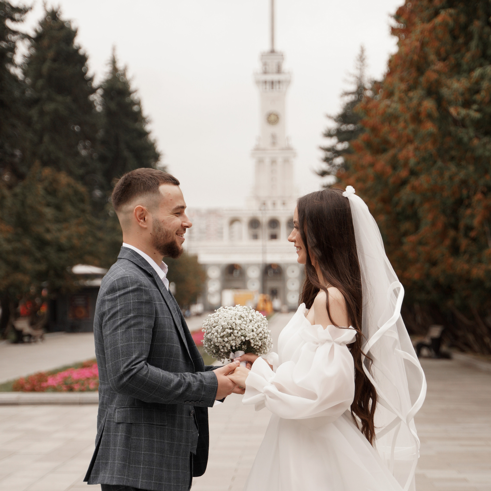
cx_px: 262
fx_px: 1508
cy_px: 358
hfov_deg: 18.5
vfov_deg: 18.4
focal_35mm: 94
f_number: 2.8
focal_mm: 54
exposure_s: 1/800
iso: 200
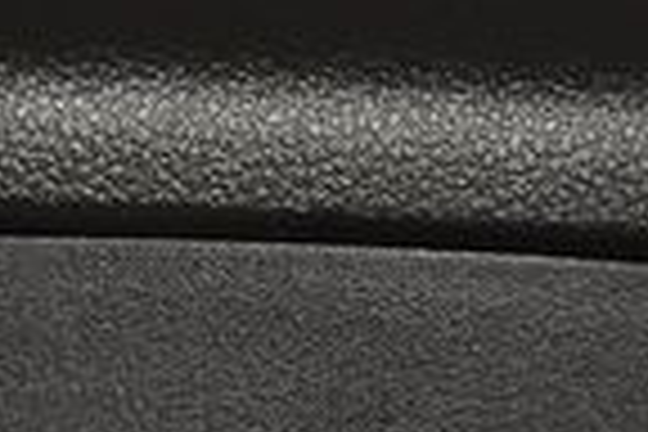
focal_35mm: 468
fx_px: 8423
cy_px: 628
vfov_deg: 2.9
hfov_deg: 4.4
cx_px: 698
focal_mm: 70
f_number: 8
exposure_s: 1/125
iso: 100
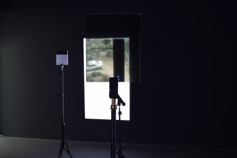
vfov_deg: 36.9
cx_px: 118
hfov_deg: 53.1
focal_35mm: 36
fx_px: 237
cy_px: 79
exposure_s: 1/3
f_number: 13
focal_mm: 24
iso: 200
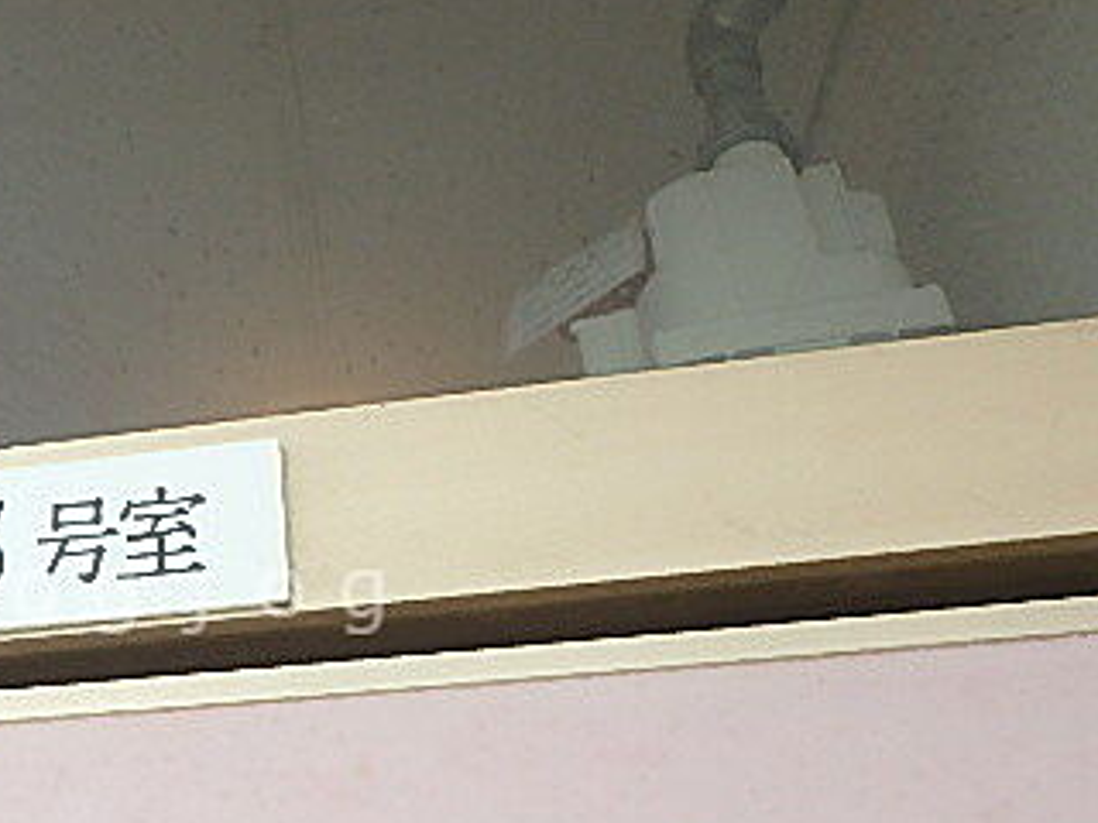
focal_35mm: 42
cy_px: 593
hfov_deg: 42.1
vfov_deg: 33.8
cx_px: 168
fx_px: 1332
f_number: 3.5
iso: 125
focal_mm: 3.7
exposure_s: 1/125
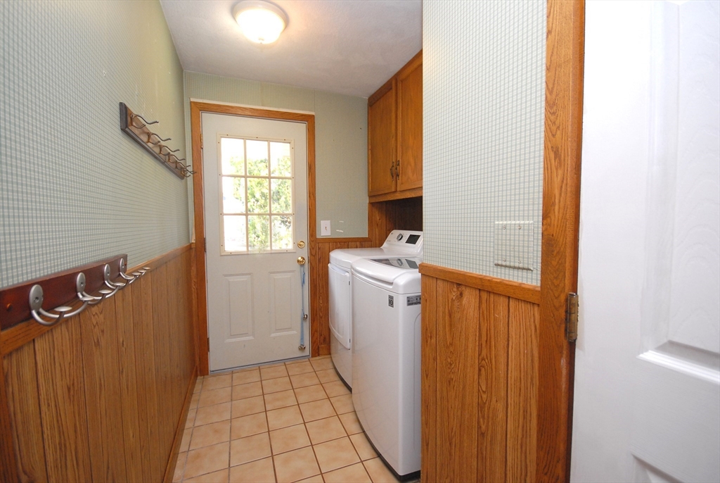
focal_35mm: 15
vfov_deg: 77.5
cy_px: 242
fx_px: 300
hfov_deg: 100.3
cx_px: 360
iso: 640
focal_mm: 10
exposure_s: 1/60
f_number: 5
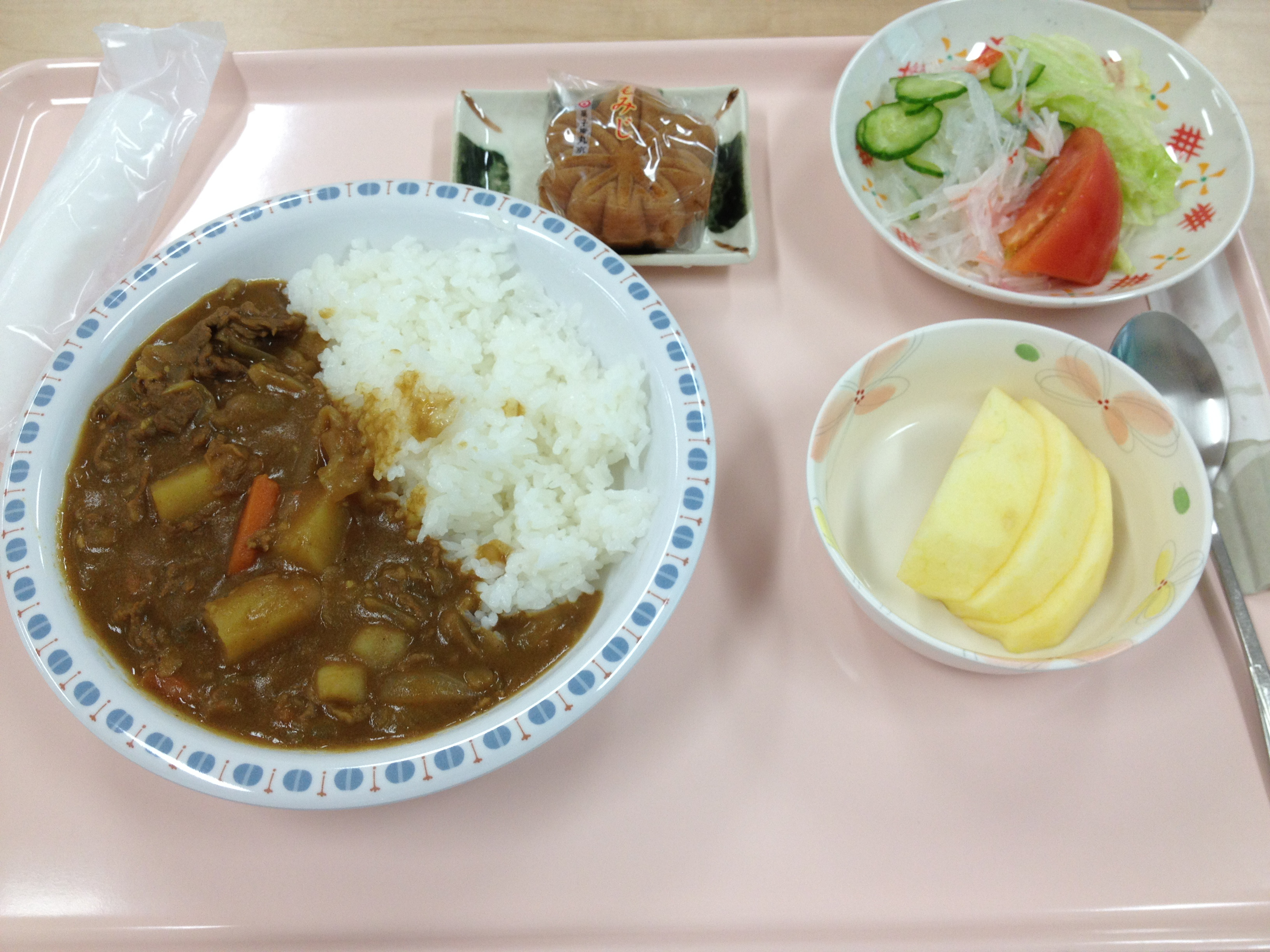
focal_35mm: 35
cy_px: 476
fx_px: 1284
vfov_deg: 40.7
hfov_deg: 52.6
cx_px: 635
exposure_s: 1/60
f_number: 2.4
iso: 80
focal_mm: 4.28
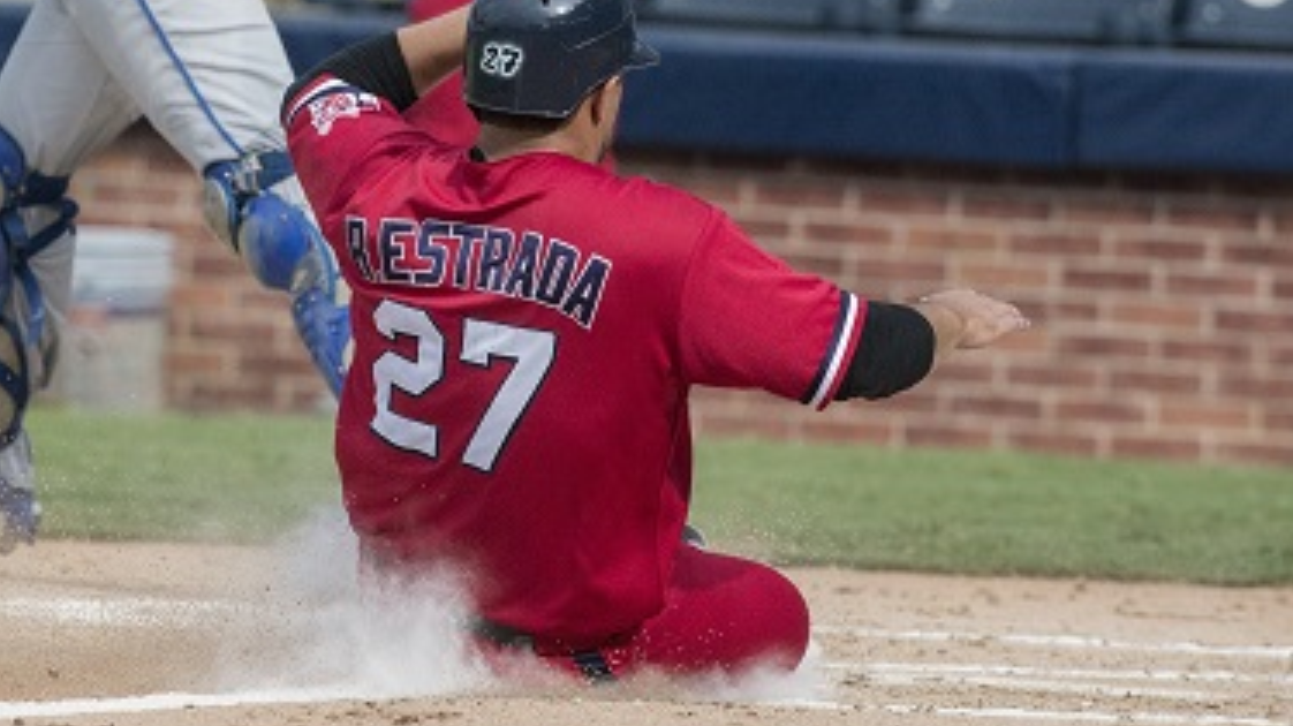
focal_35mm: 785
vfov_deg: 1.5
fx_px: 26902
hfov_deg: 2.8
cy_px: 36
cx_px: 156
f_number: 5.6
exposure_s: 1/4000
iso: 640
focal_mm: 400
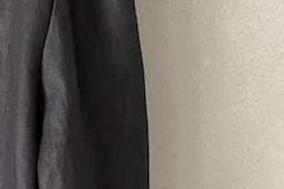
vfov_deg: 10.7
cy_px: 151
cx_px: -179
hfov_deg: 14.7
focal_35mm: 127
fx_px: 1001
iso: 250
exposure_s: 1/60
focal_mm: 4.25
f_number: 1.8
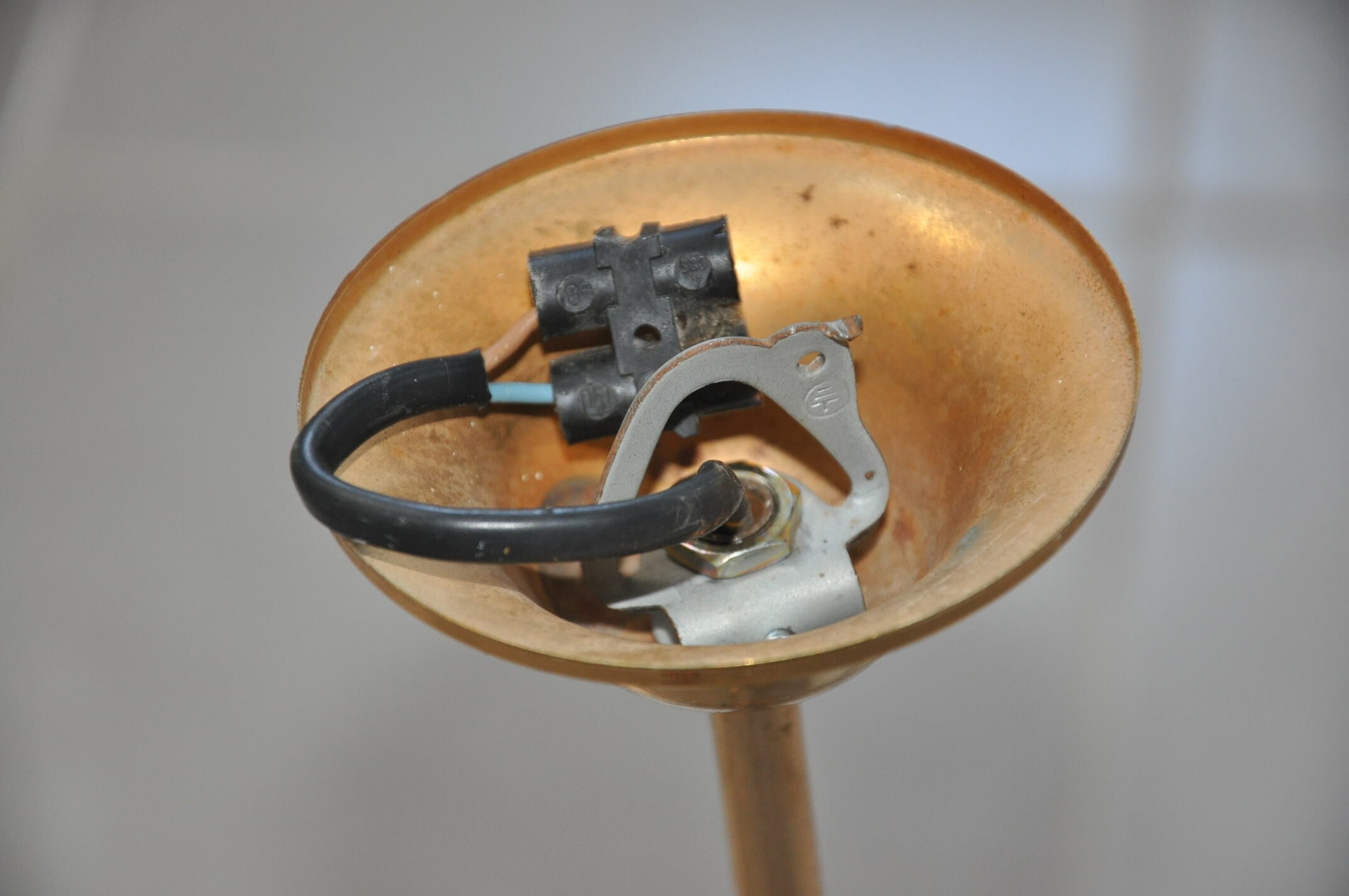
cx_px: 674
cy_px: 448
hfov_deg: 13.1
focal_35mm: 158
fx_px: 5895
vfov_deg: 8.7
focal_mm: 105
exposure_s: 1/60
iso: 800
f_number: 5.6
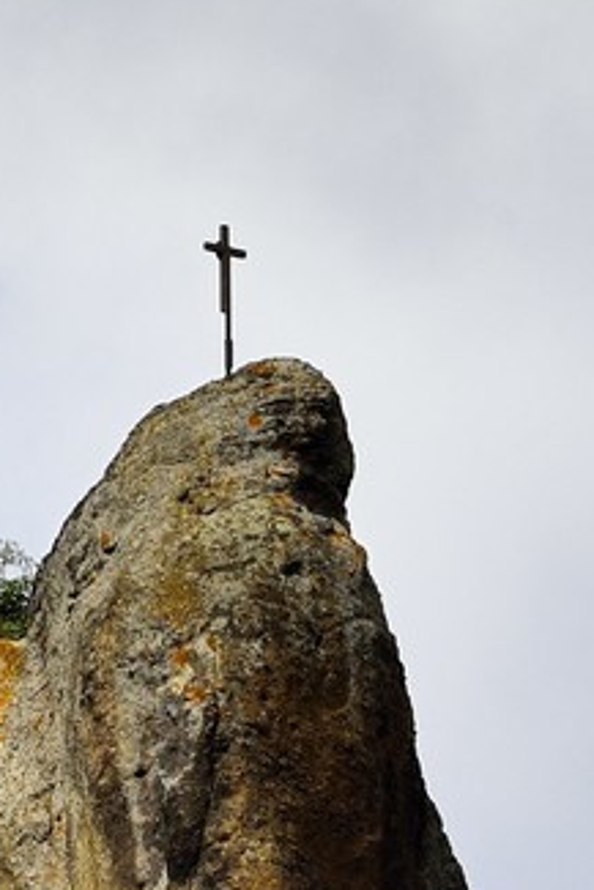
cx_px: -1355
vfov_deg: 2.1
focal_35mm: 983
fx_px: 24301
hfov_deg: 1.4
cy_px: -27
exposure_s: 1/250
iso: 200
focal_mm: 200
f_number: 13
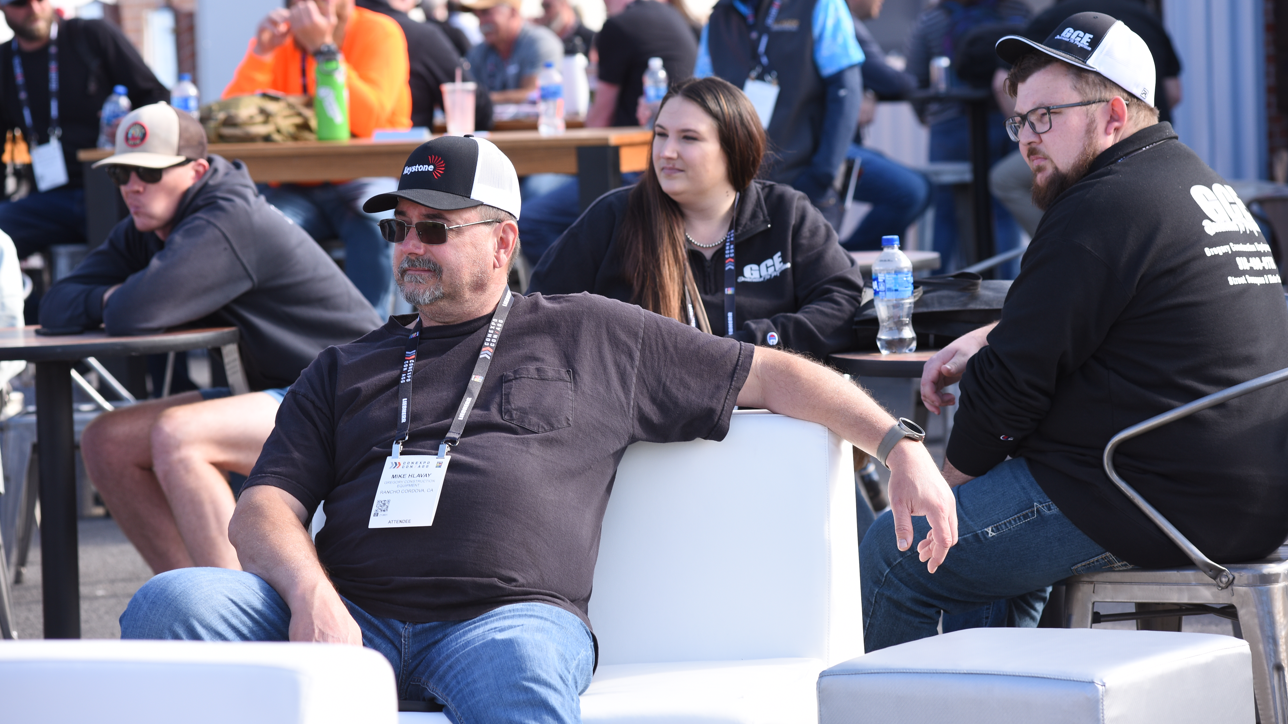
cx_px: 644
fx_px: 5191
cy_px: 298
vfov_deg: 8.0
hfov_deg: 14.1
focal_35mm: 152
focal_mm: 145
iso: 250
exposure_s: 1/250
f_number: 7.1
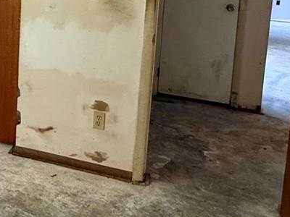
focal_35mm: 56
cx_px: -41
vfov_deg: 24.6
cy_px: -13
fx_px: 469
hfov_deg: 30.2
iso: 320
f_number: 2.2
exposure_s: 1/60
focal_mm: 2.22
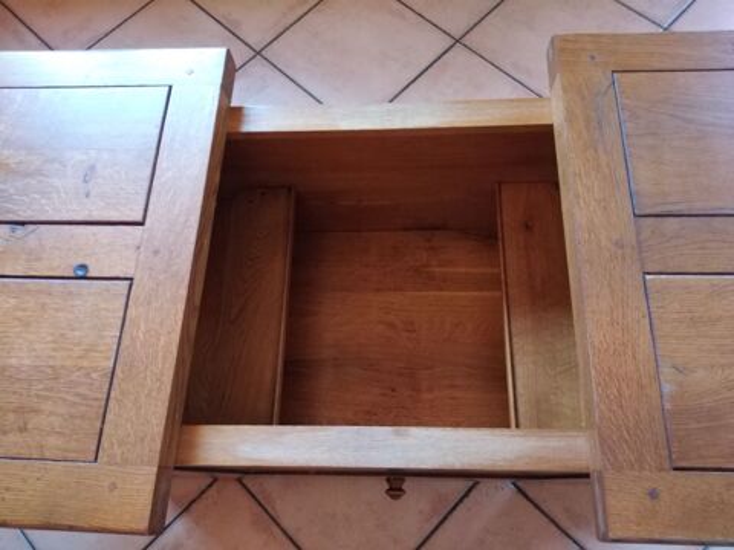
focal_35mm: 26
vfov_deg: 53.1
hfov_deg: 67.3
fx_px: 551
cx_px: 367
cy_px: 275
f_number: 1.8
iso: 653
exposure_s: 1/20
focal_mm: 3.6
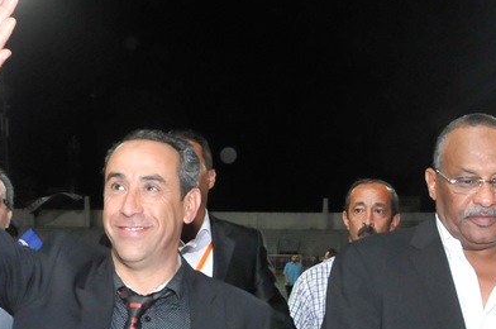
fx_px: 853
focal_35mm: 62
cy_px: 330
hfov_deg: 31.9
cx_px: 127
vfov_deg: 21.1
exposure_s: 1/250
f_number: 6.7
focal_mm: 18
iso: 1600
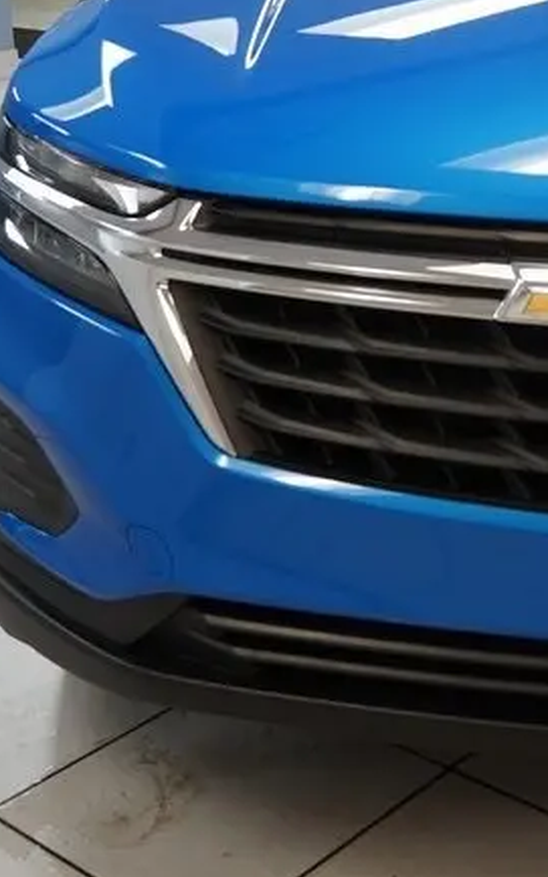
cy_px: 227
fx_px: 1554
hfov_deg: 19.2
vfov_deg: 31.0
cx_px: 592
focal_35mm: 65
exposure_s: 1/30
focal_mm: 18
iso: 500
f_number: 3.5
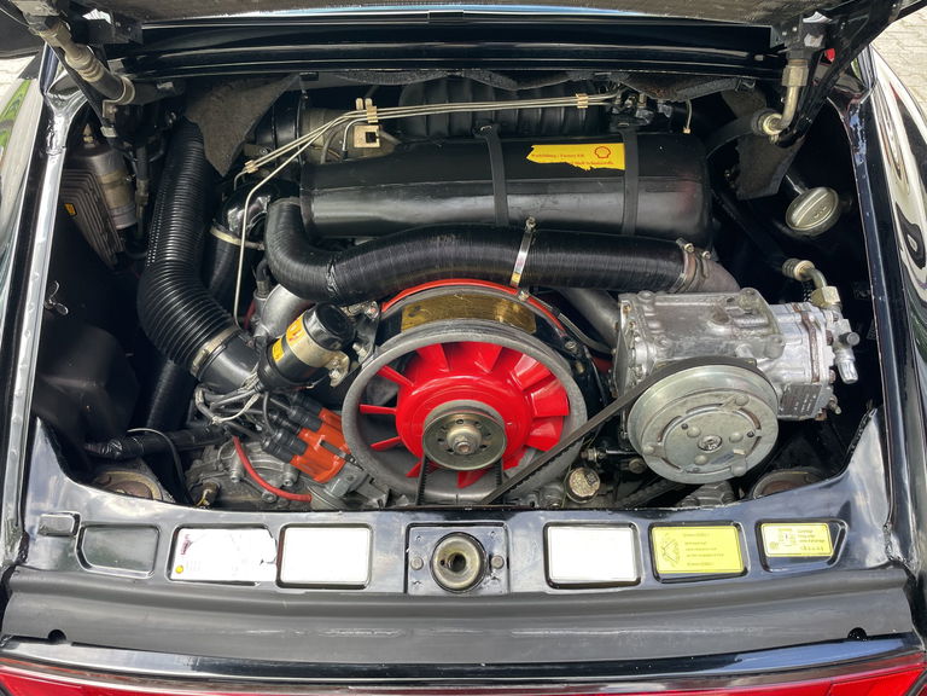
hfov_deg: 67.3
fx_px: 696
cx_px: 464
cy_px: 348
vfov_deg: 53.1
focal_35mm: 26
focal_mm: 4.2
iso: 64
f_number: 1.6
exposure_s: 1/121
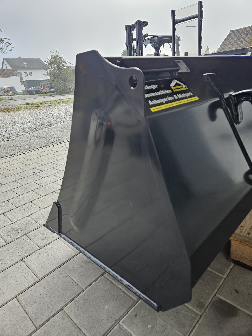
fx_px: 223
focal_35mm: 23
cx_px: 126
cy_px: 168
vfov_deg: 73.9
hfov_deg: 58.9
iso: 25
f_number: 1.8
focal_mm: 5.4
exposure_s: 1/120
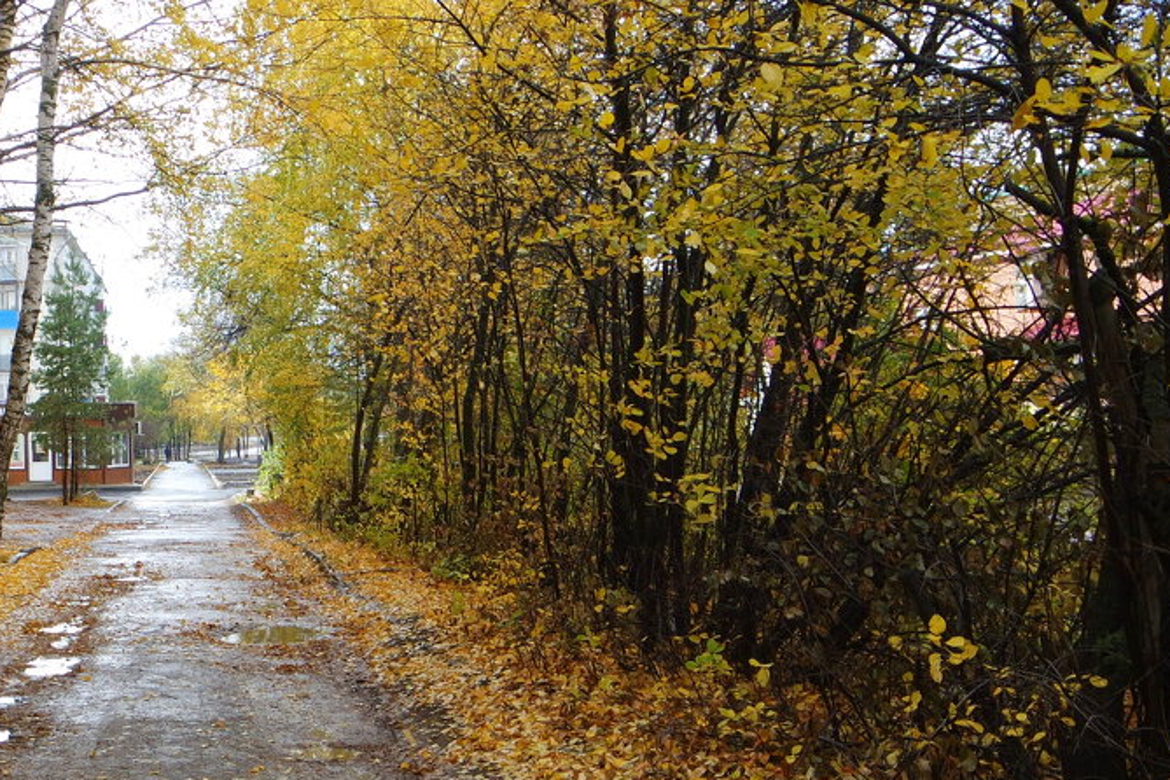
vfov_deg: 25.8
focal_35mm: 52
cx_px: 161
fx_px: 1690
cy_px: 560
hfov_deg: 36.3
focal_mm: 11
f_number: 4.5
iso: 160
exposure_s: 1/200
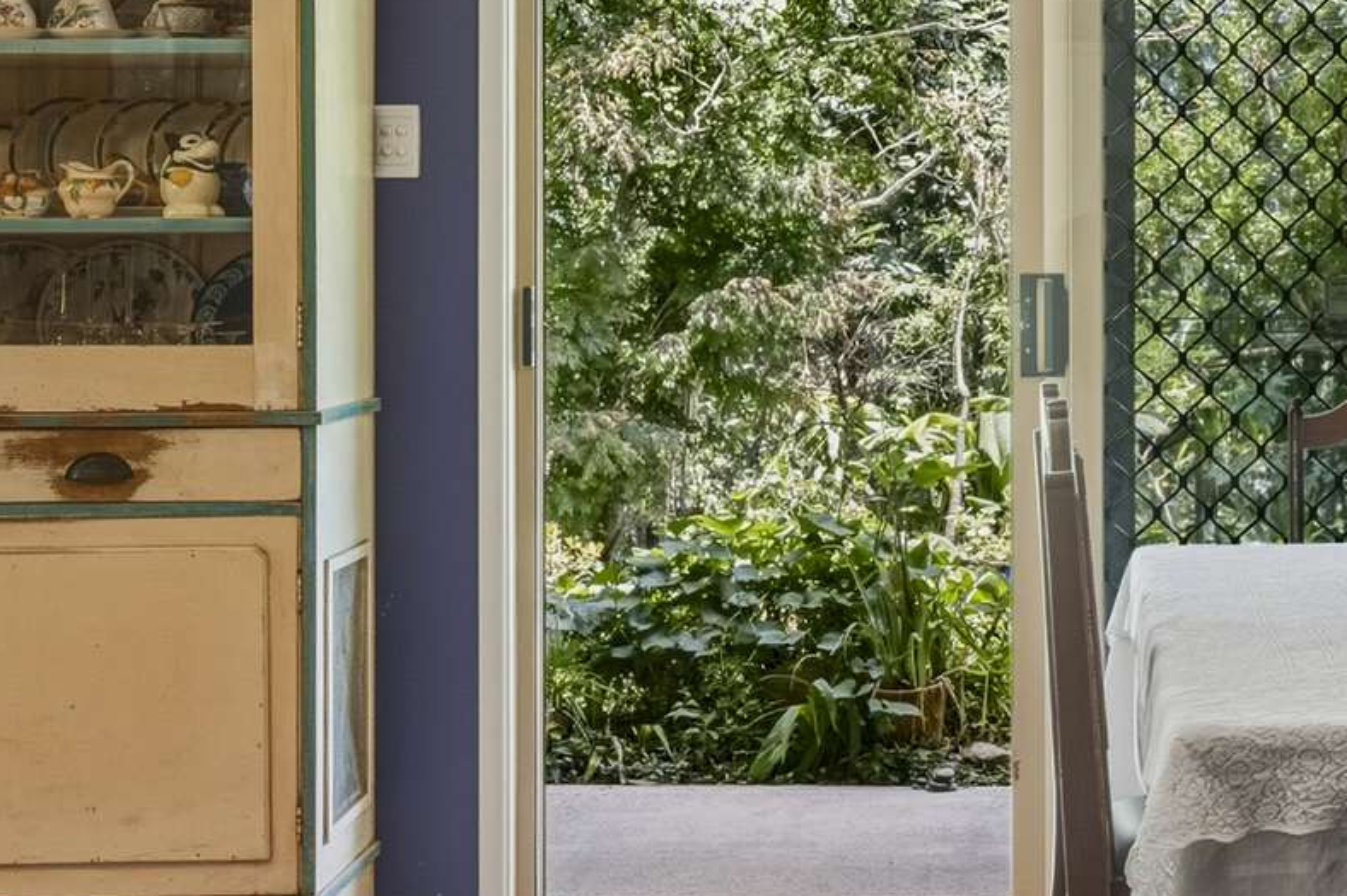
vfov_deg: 18.6
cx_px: 1060
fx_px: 2730
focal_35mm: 73
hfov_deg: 27.2
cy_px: 286
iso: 320
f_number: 11
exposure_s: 1/160
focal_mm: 30
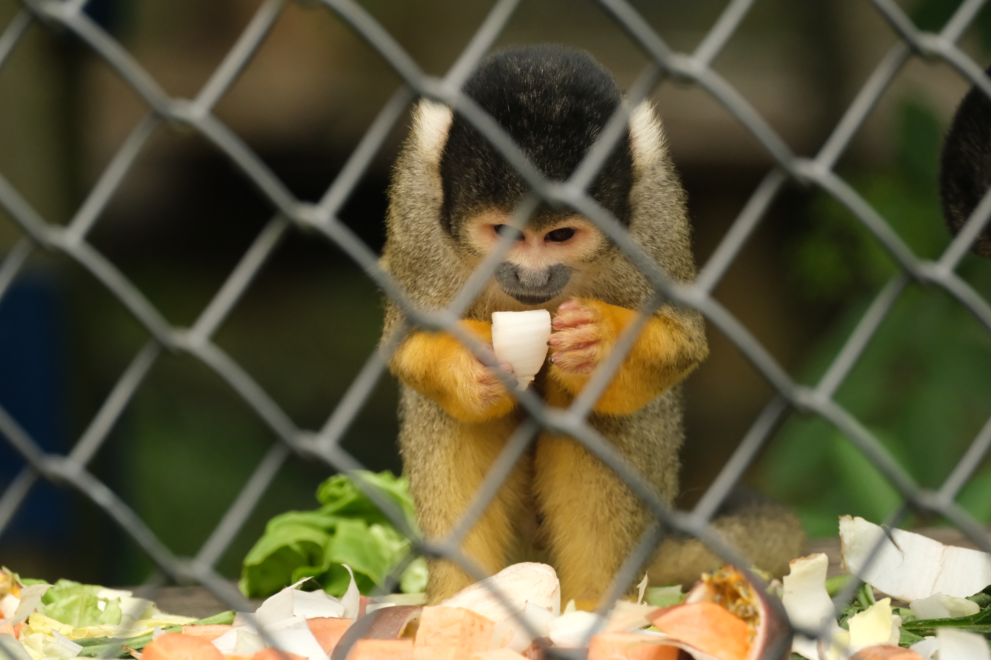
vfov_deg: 1.5
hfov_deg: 2.3
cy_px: 330
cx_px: 496
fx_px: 24773
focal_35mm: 900
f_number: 8
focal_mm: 600
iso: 3200
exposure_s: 1/800
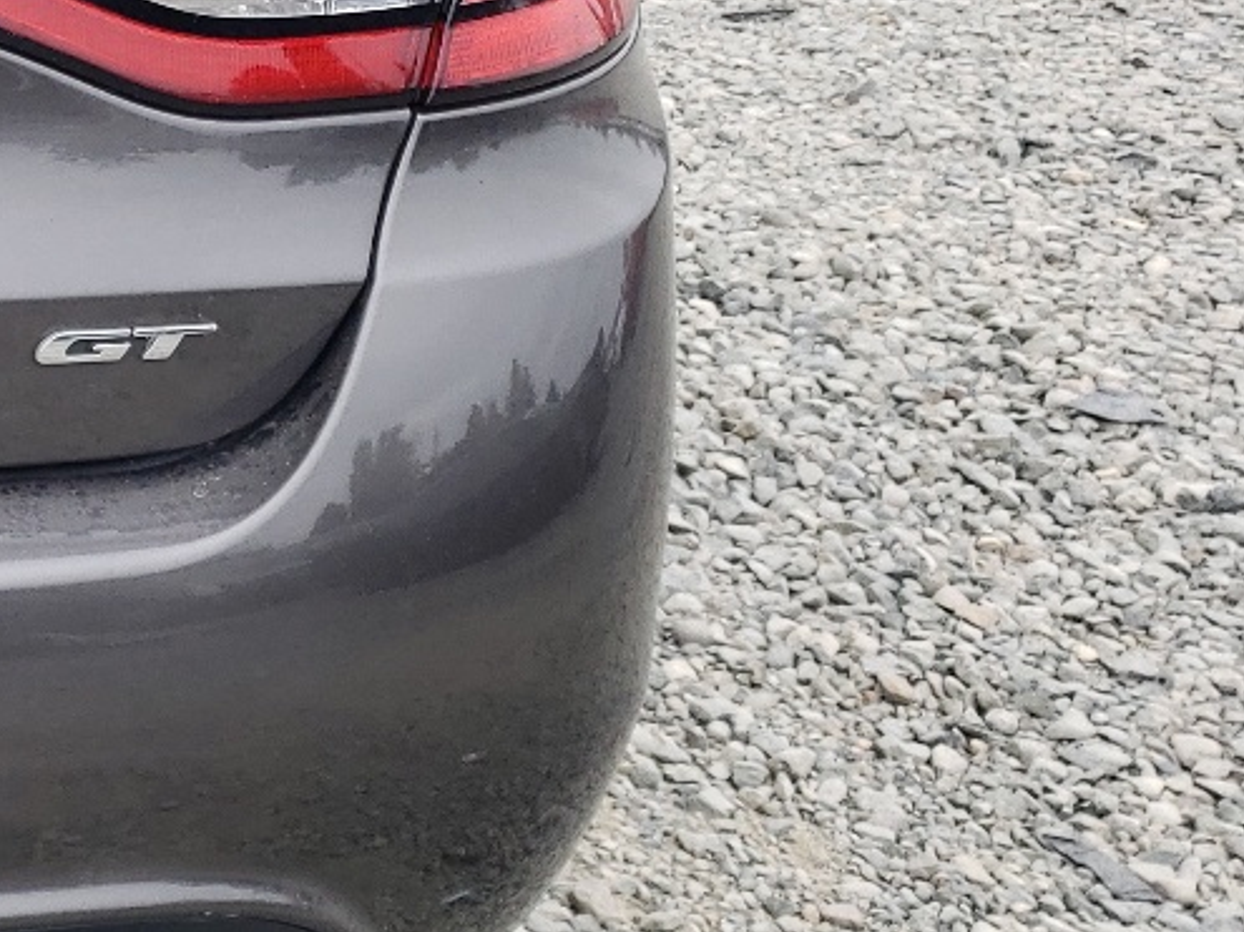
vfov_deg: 17.3
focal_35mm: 84
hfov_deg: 19.7
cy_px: 118
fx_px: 3018
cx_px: -711
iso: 50
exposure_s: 1/476
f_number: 1.5
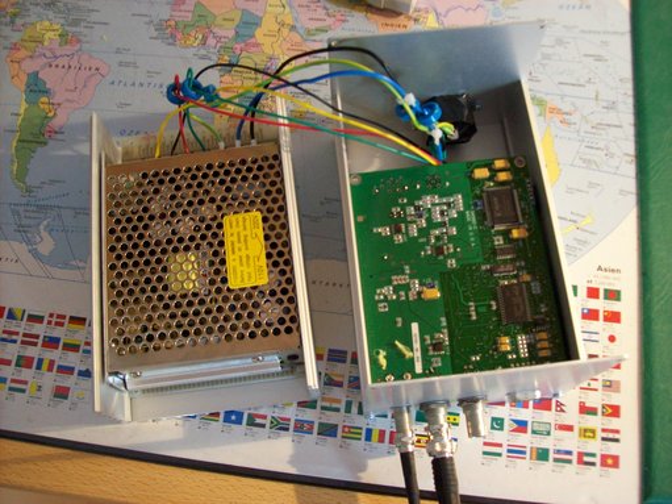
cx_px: 336
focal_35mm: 36
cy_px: 252
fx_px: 699
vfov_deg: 39.6
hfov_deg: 51.4
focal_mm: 6
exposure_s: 1/8
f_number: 2.7
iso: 193
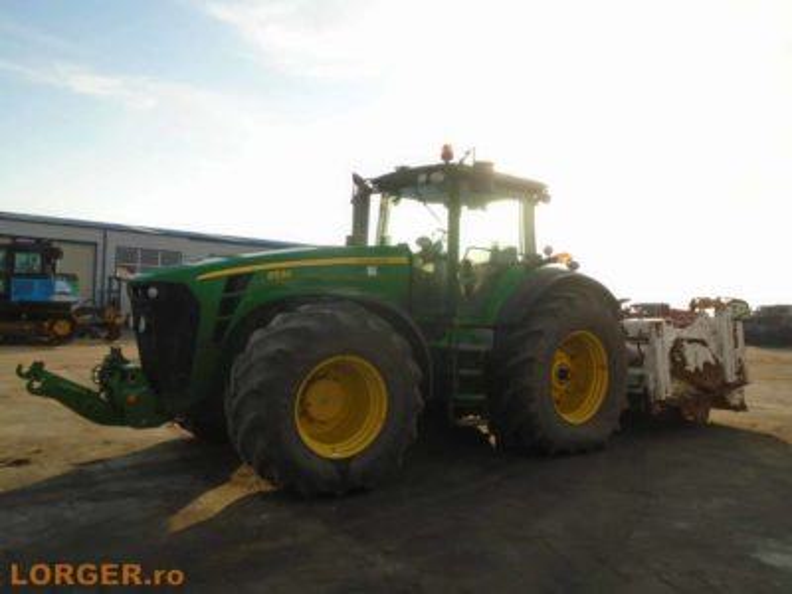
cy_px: 297
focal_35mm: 26
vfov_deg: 53.1
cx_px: 396
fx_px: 595
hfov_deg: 67.3
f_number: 3.2
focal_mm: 4.6
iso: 100
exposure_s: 1/800
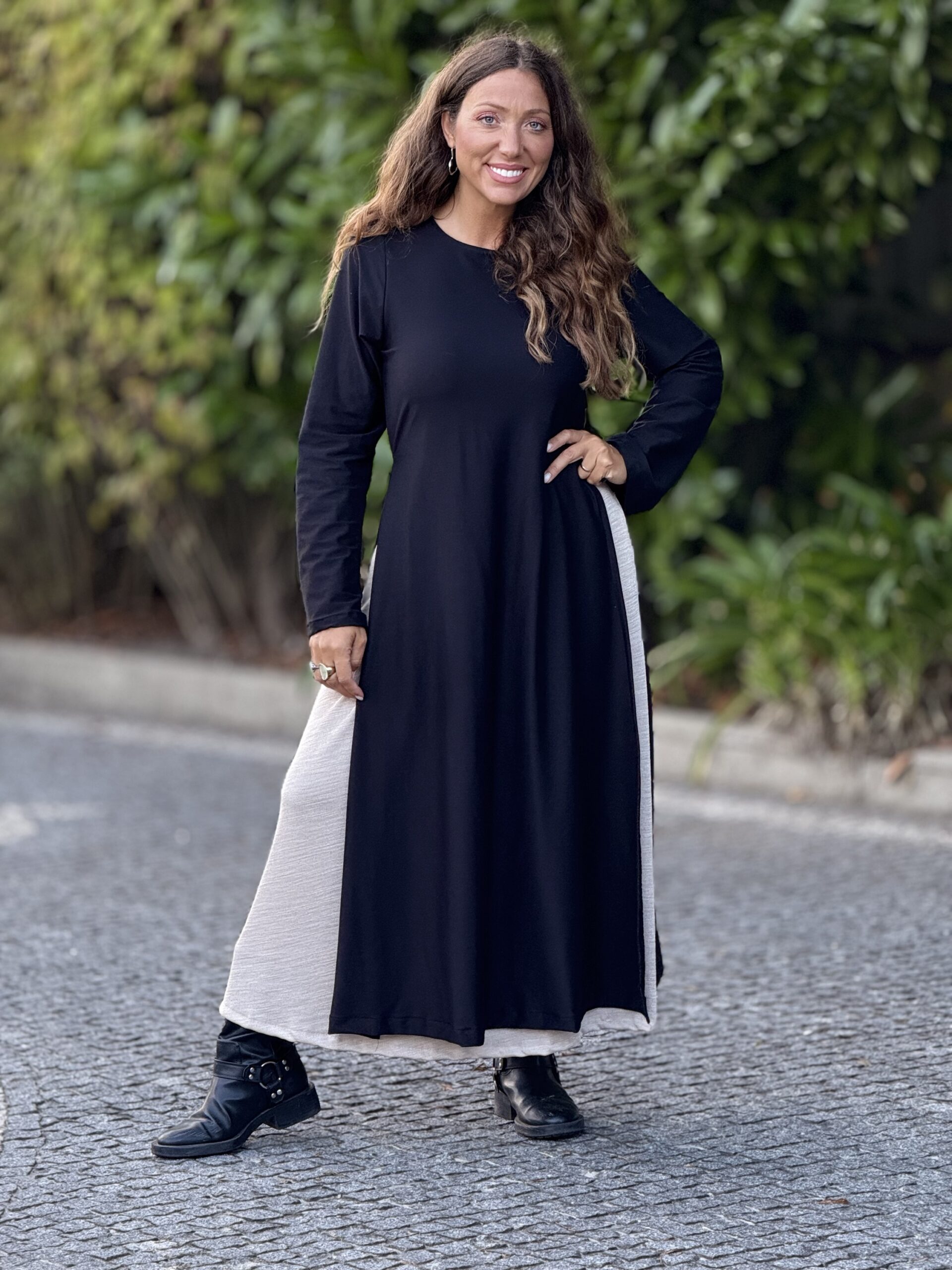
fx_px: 4400
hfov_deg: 12.3
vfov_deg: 16.4
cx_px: 476
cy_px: 635
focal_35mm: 120
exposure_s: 1/99
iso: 250
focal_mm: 15.66
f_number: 2.8
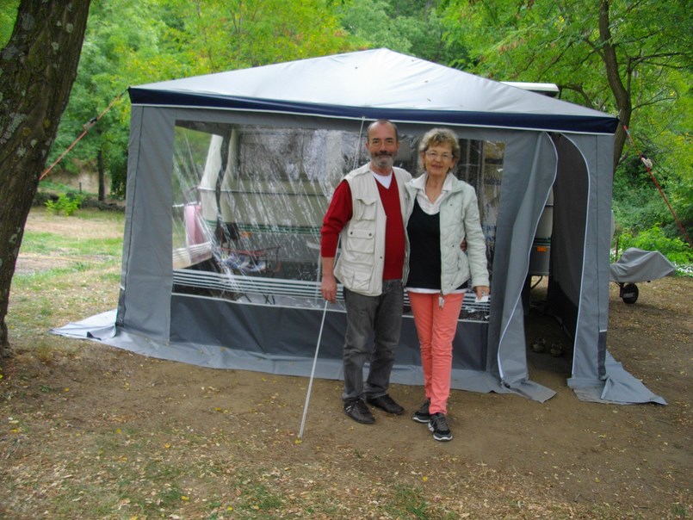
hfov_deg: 58.3
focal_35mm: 31
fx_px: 621
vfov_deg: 45.5
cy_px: 260
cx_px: 346
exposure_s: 1/125
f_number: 2.9
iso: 127
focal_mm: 5.7
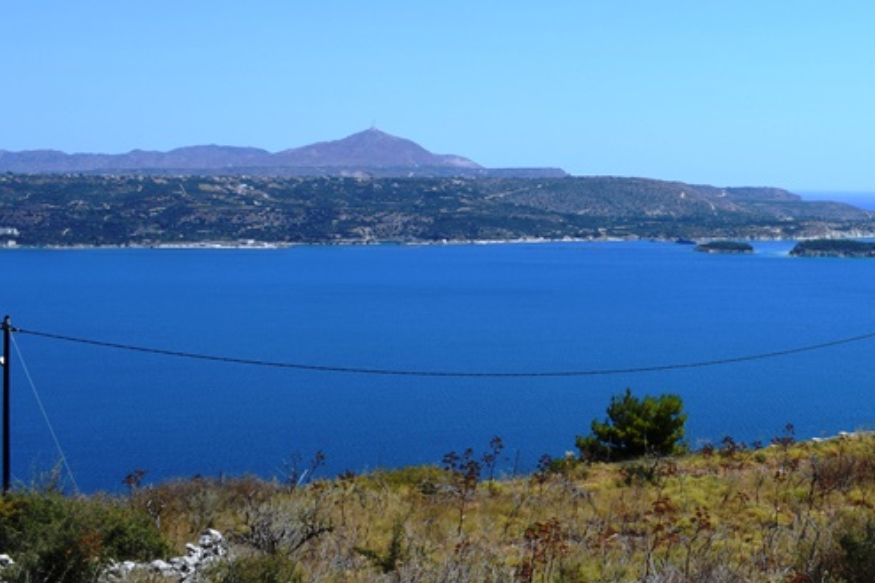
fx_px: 1361
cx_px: 730
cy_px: 189
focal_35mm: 56
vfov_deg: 24.0
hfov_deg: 34.3
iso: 200
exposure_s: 1/400
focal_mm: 18
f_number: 10
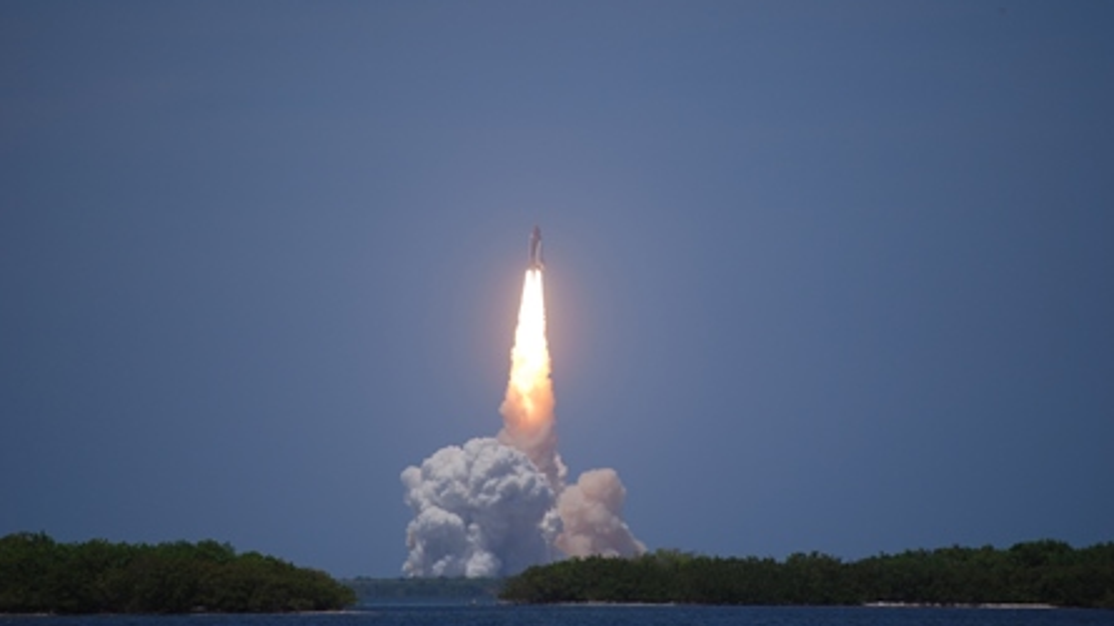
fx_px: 9361
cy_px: 303
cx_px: 558
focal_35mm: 317
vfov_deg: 3.8
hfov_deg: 6.8
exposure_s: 1/1250
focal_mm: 200
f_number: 5.6
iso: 100
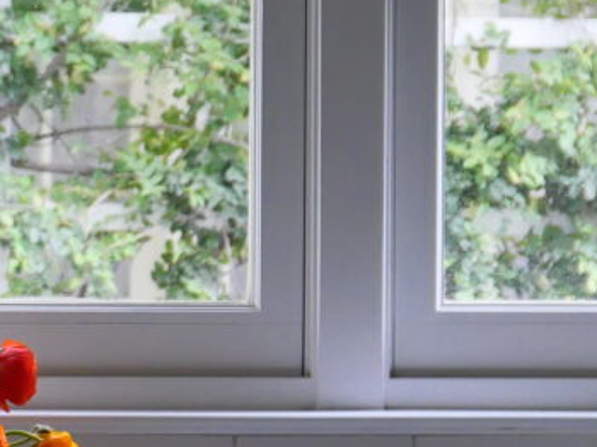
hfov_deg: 9.5
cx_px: -96
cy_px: 230
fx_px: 3550
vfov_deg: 7.2
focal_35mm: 206
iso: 1000
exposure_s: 1/100
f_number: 2.7
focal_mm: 22.7
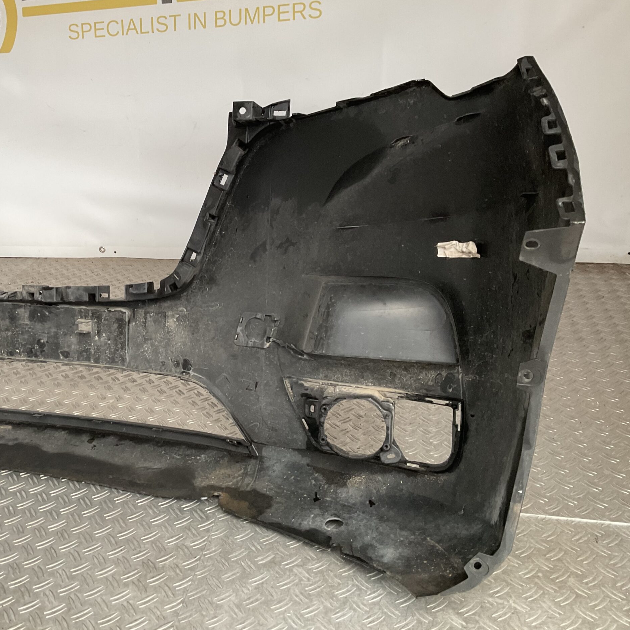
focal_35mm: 35
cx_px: 207
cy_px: 322
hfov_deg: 46.4
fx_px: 721
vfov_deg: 47.2
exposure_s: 1/50
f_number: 1.8
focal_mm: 3
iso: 64
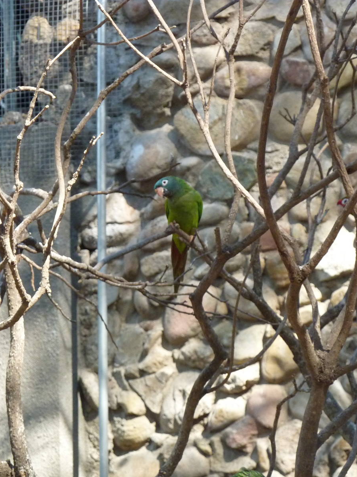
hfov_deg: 8.1
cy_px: 238
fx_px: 2517
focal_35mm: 183
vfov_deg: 10.8
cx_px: 193
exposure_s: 1/250
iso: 320
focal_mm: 22.5
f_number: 4.5
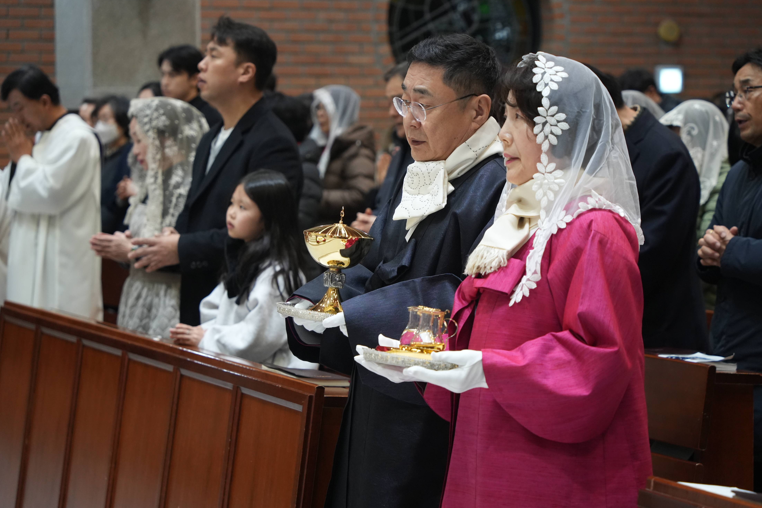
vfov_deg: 12.9
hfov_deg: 19.3
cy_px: 262
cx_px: 399
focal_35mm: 106
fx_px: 2243
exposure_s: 1/160
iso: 3200
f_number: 4.5
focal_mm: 101
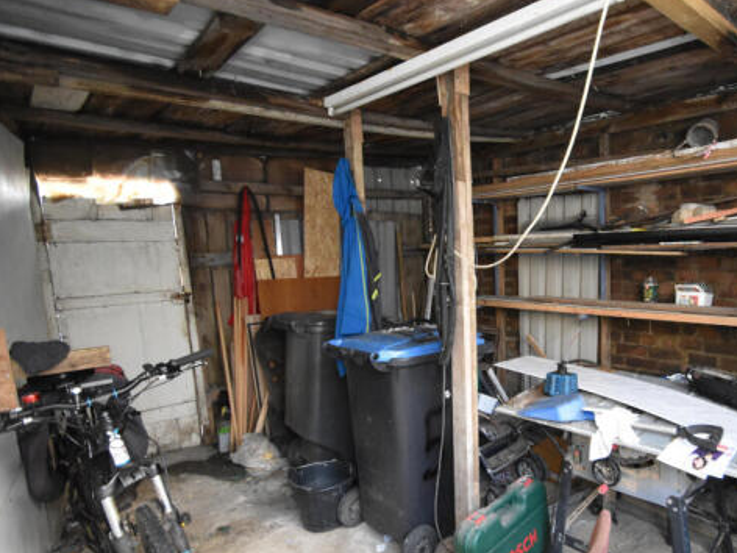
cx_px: 496
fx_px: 426
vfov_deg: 66.0
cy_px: 287
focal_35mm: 20
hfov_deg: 78.9
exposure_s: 1/125
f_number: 3.5
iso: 2500
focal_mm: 10
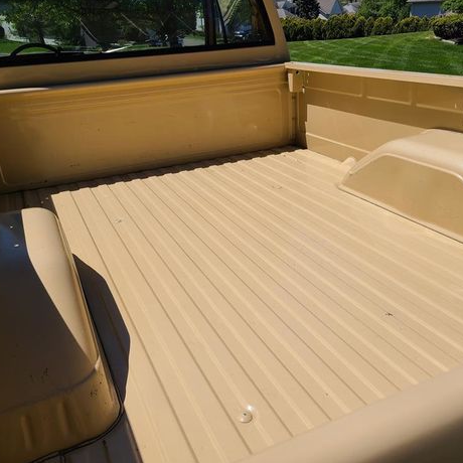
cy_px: 239
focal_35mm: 32
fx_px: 484
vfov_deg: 51.1
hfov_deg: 51.1
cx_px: 242
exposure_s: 1/5625
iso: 40
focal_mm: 5.4
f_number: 1.8
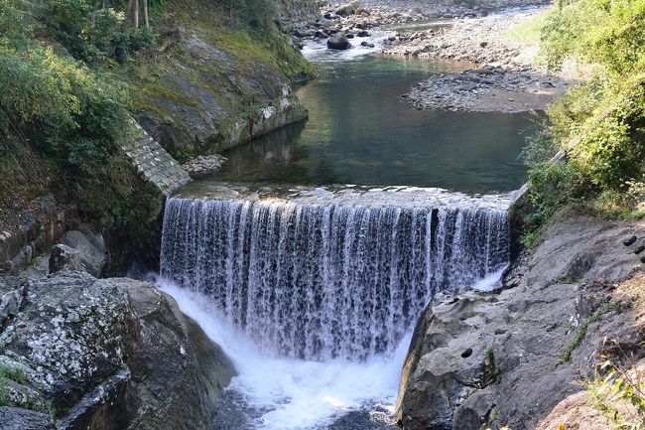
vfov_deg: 20.6
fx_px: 1182
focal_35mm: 66
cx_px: 322
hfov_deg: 30.5
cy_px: 215
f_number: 6.7
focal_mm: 66
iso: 400
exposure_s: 1/180
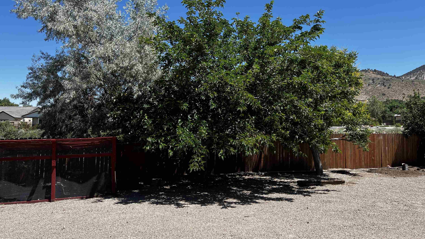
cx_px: 210
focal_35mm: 29
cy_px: 98
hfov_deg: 66.1
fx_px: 327
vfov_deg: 40.0
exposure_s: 1/2695
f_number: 1.5
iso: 50
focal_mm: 5.7
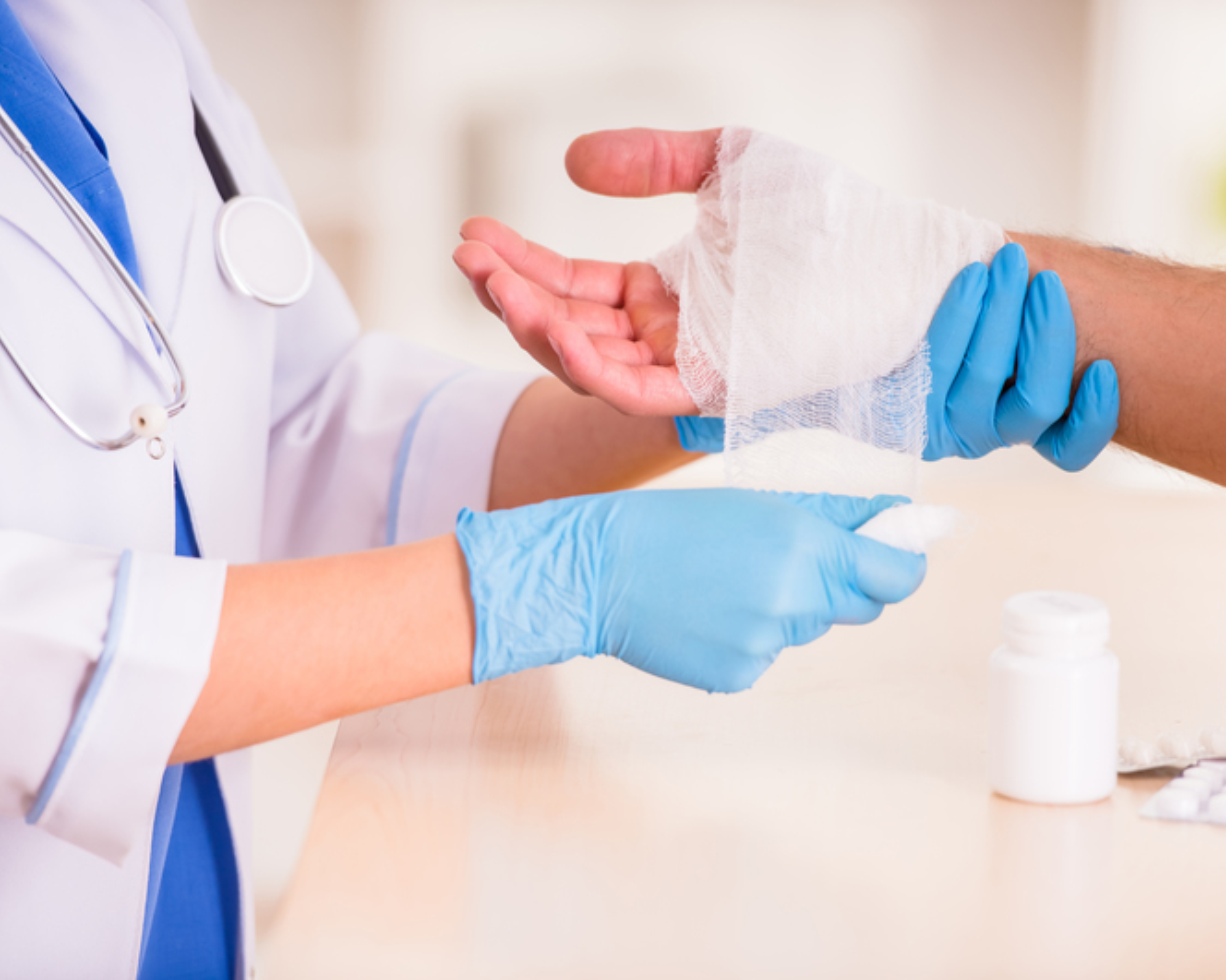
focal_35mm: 215
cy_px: 489
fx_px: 7800
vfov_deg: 7.2
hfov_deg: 9.0
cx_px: 646
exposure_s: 1/320
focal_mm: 190
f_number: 2.8
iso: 320
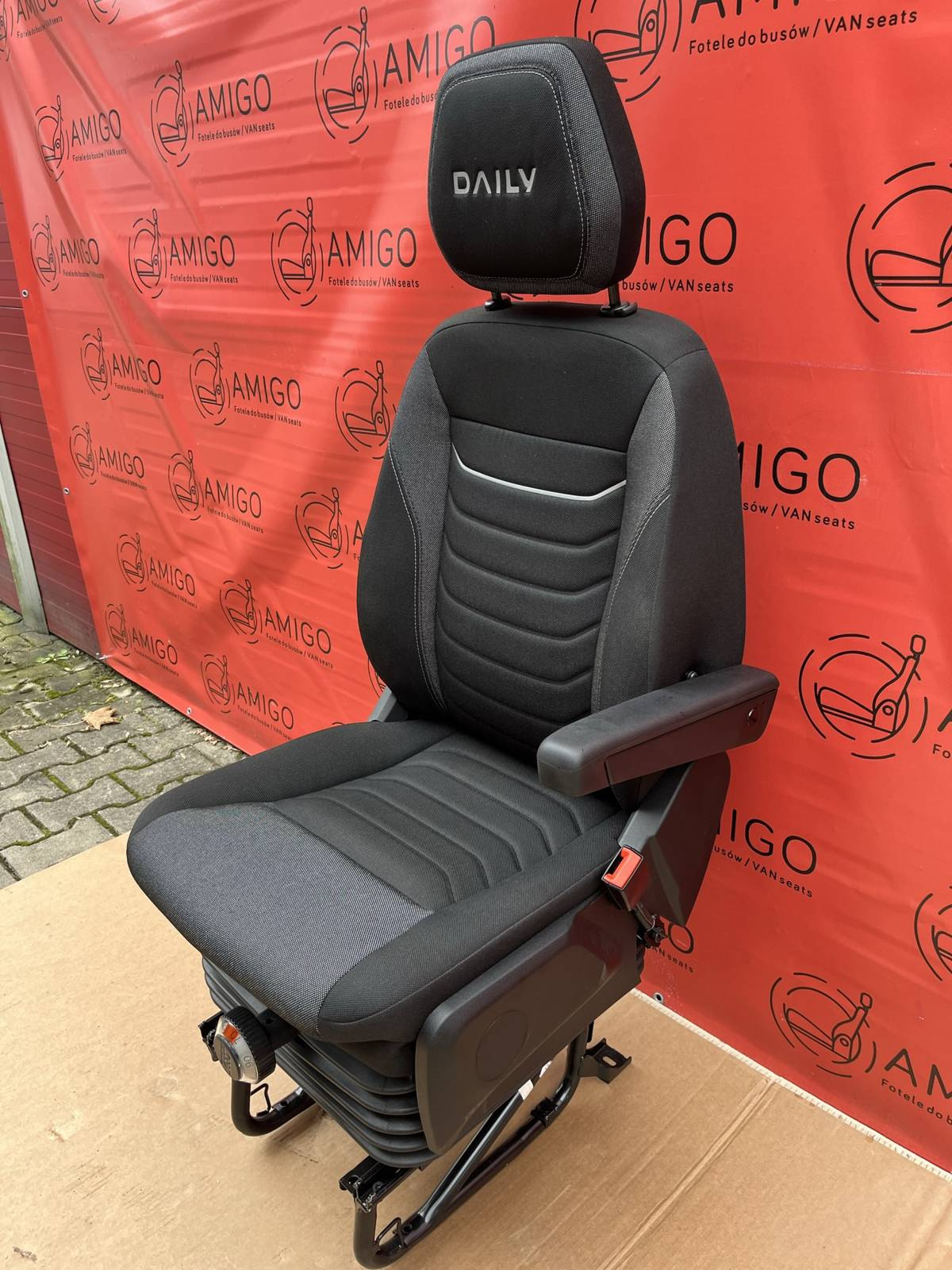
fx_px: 953
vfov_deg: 67.3
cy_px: 635
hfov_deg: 53.1
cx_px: 476
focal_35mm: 26
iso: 64
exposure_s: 1/121
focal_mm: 5.1
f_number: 1.6
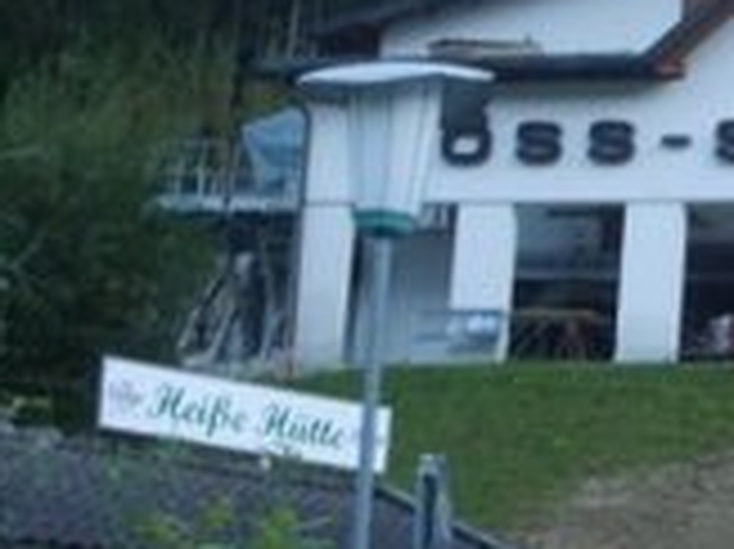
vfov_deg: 11.6
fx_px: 2712
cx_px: 806
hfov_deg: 15.0
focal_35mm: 128
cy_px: 266
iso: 64
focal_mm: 8.7
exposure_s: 1/45
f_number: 3.3
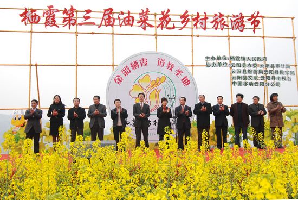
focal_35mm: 36
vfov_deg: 37.0
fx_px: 298
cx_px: 149
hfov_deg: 53.1
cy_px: 100
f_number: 7.1
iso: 100
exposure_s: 1/250
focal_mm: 24
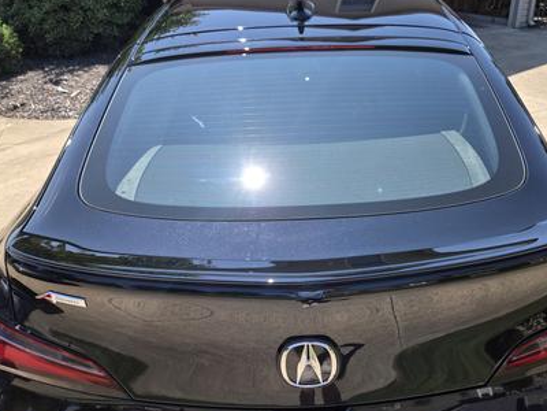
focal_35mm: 29
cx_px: 325
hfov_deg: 61.2
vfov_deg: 48.2
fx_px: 458
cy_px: 186
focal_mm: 5.4
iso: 80
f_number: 1.8
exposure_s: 1/2503
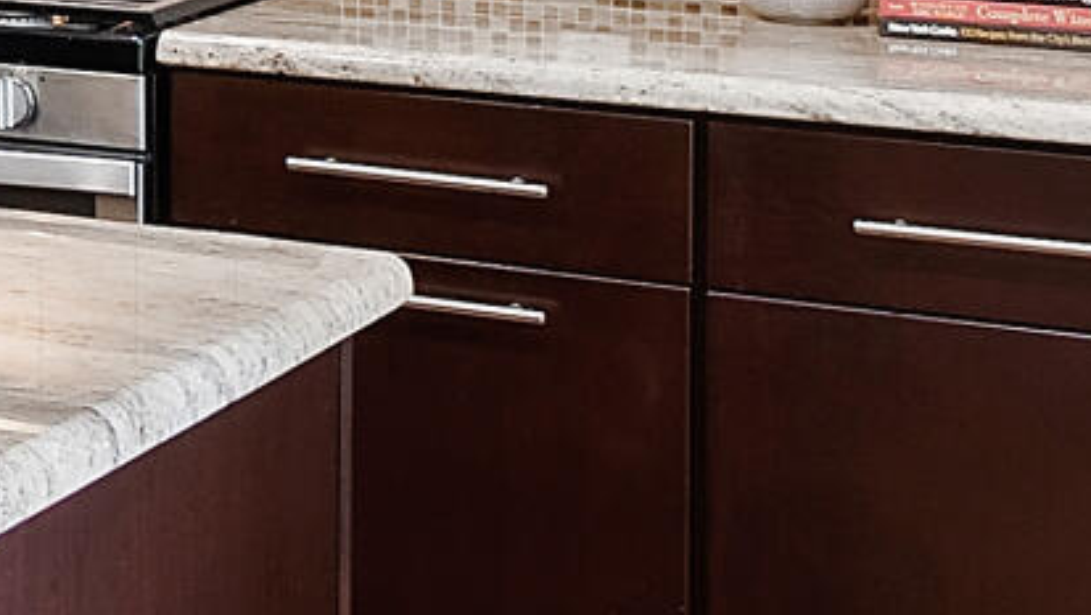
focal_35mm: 114
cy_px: -311
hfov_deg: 14.5
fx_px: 3300
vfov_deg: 10.3
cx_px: -1292
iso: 100
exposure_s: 1/1.25
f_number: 8
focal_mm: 10
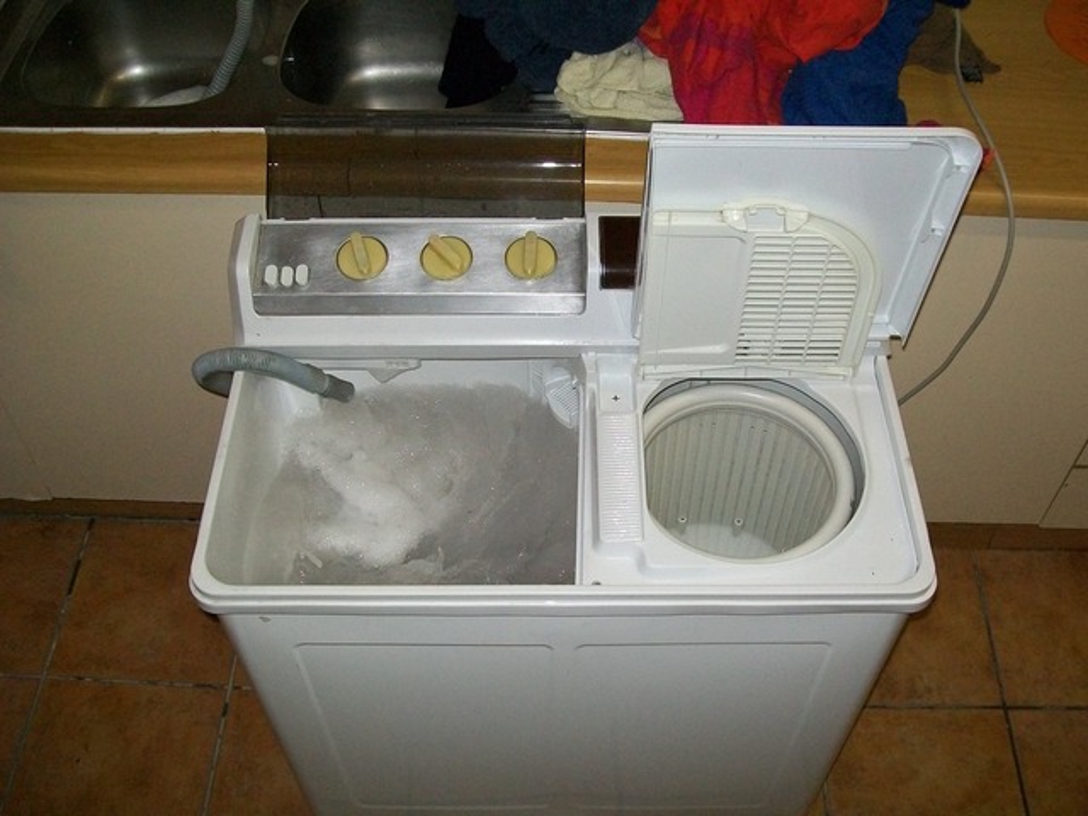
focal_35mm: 36
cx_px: 544
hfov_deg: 51.4
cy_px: 408
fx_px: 1131
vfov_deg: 39.7
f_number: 2.7
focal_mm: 6
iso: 160
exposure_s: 1/60
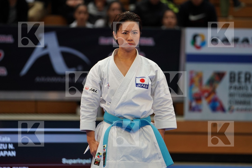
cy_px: 84
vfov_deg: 4.6
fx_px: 2100
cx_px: 126
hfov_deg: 6.9
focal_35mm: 300
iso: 800
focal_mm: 200
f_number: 2.8
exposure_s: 1/500
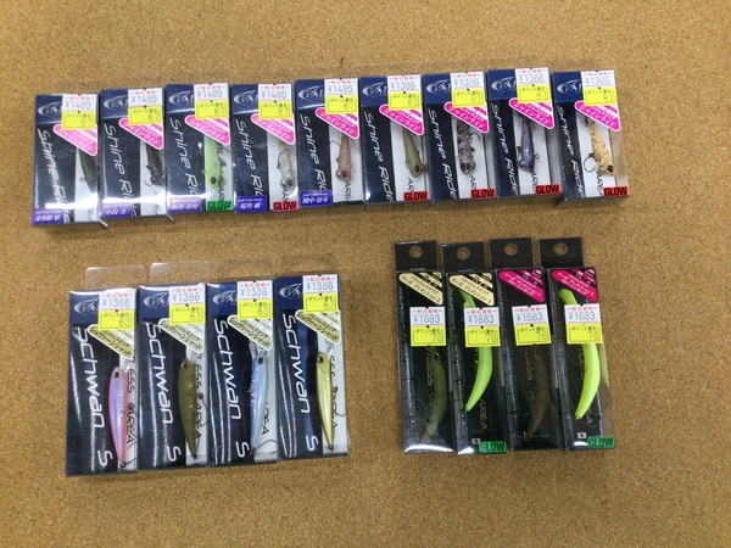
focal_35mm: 31
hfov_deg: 58.4
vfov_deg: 45.4
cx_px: 366
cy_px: 274
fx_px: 655
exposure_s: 1/30
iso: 32
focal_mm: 3.3
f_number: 2.4
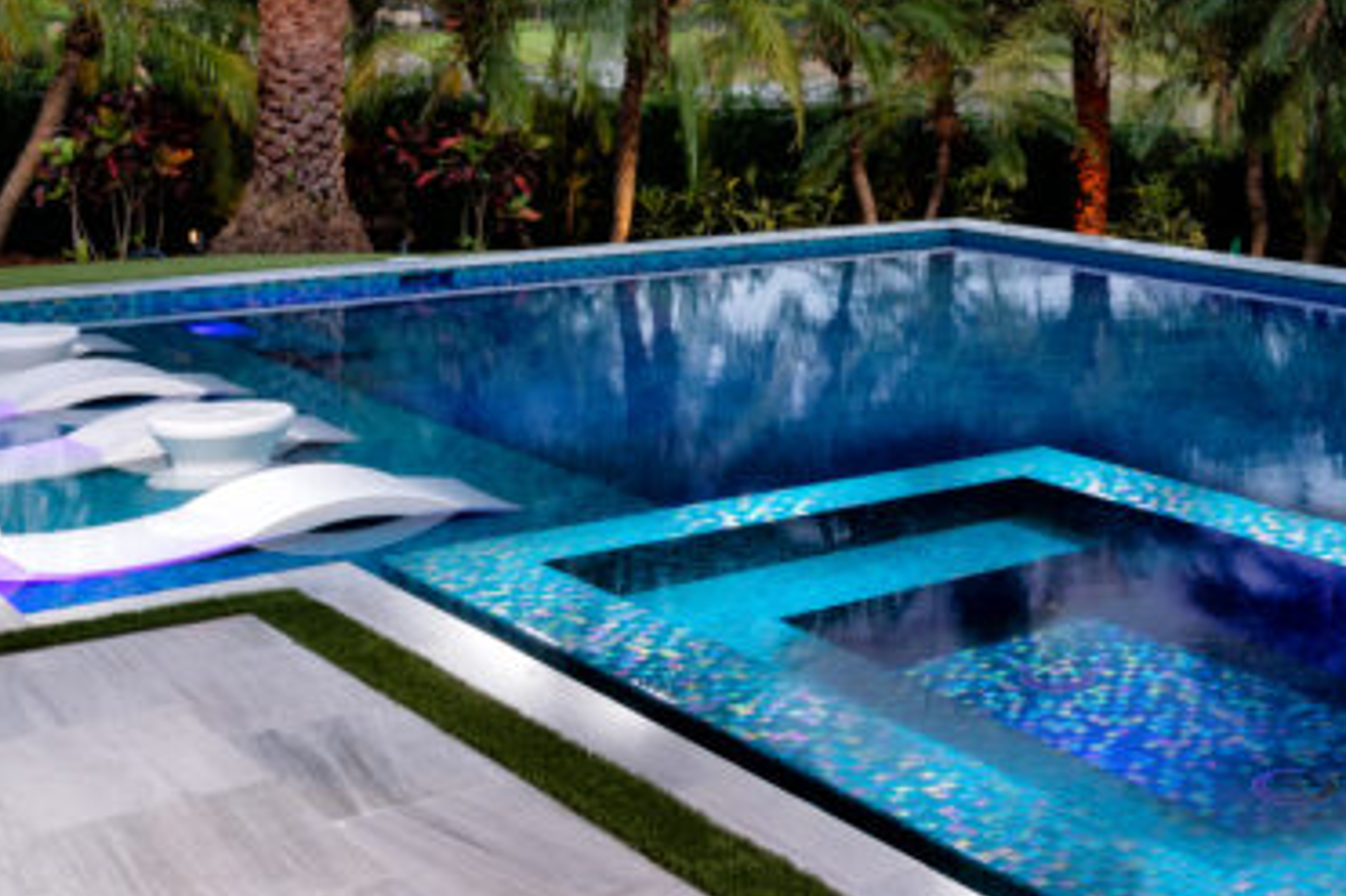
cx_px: 1273
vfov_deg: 22.6
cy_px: 24
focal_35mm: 58
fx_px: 2167
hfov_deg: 32.4
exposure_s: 1/25
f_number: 8
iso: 200
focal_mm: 21
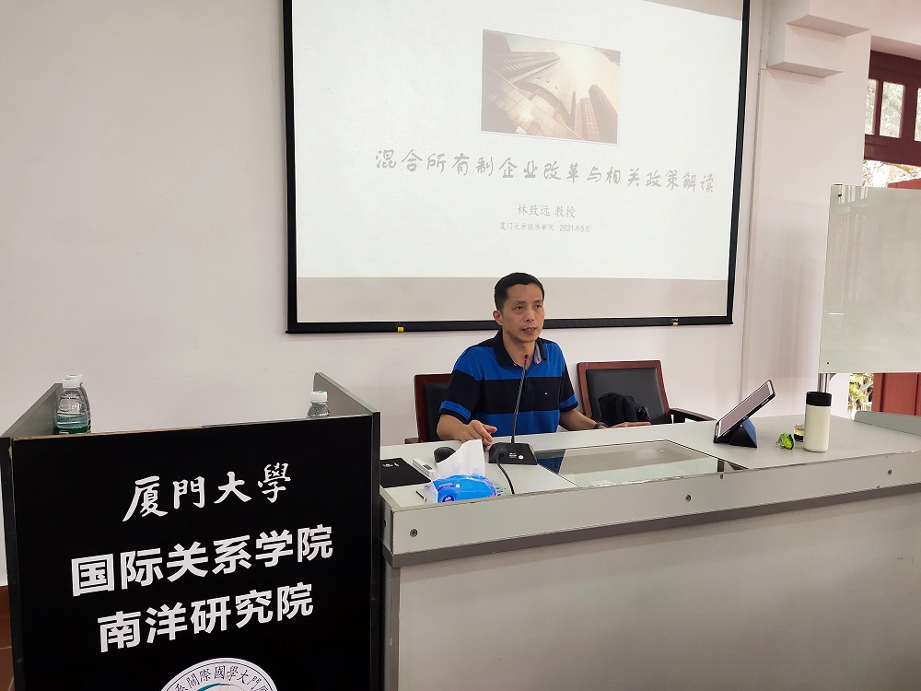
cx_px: 460
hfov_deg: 51.4
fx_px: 958
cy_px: 346
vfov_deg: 39.7
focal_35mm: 36
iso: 916
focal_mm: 4.74
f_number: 1.79
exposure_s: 1/100
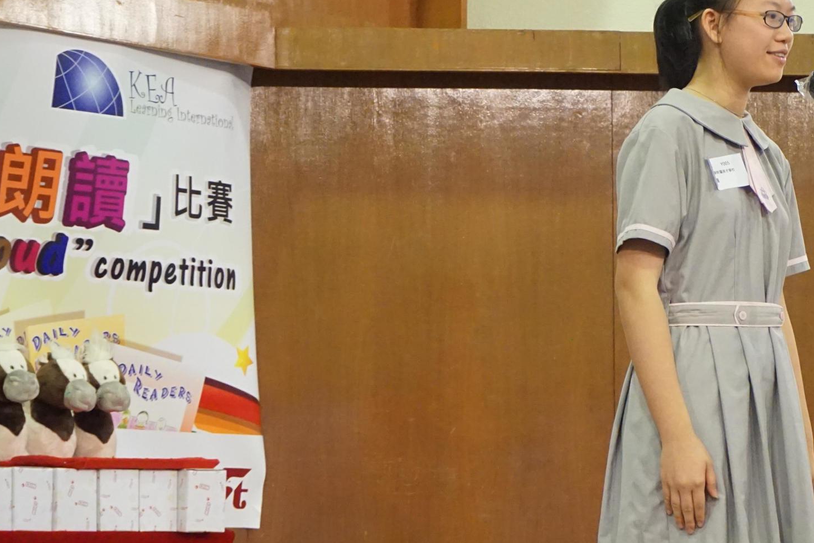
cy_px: 203
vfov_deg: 9.1
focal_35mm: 151
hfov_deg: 13.5
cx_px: 706
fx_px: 3415
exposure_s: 1/80
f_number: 5.6
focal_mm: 50
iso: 3200
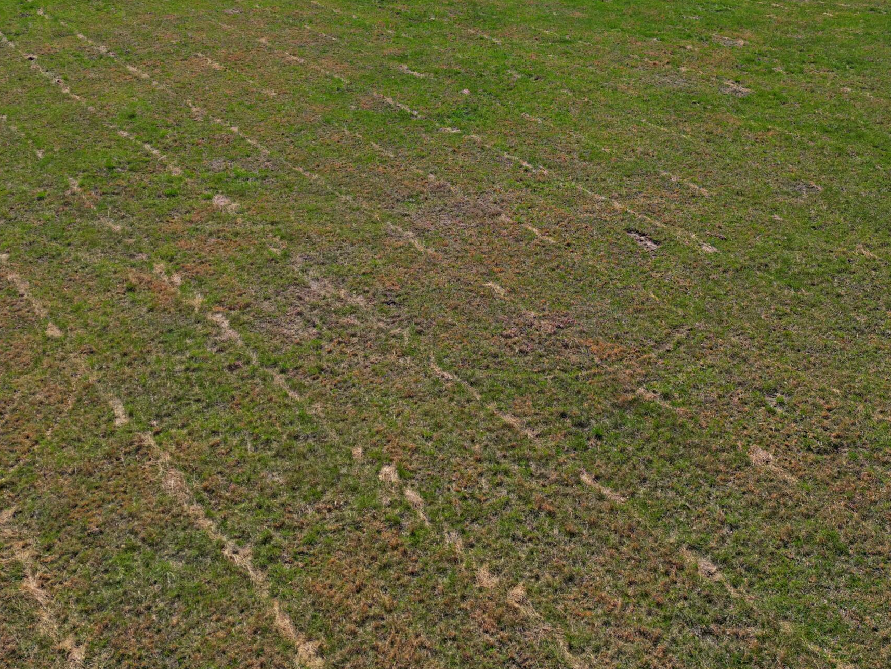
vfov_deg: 33.2
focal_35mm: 42
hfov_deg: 44.8
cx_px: 440
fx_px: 1081
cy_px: 115
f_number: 1.7
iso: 200
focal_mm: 6.72
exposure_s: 1/3200
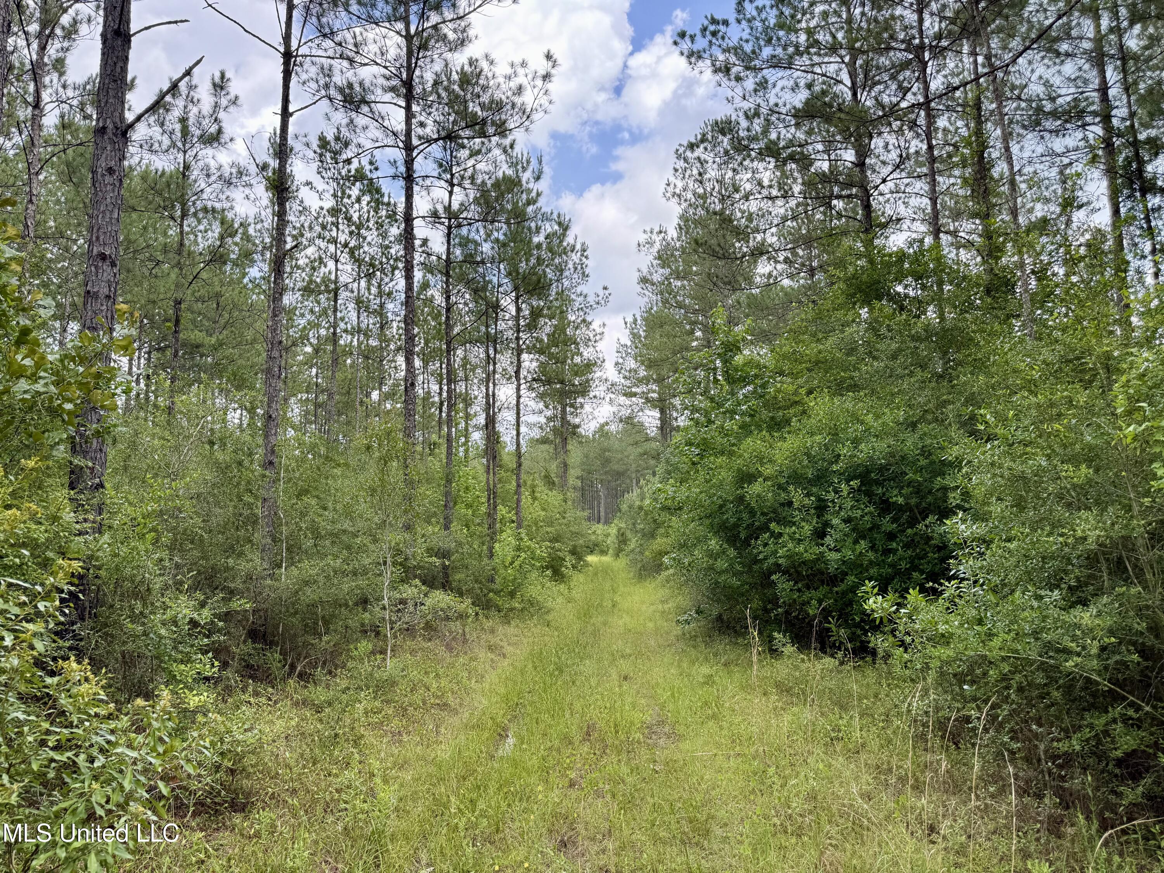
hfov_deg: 71.6
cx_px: 582
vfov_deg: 56.8
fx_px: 807
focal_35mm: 24
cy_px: 436
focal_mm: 6.76
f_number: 1.78
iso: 80
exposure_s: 1/735
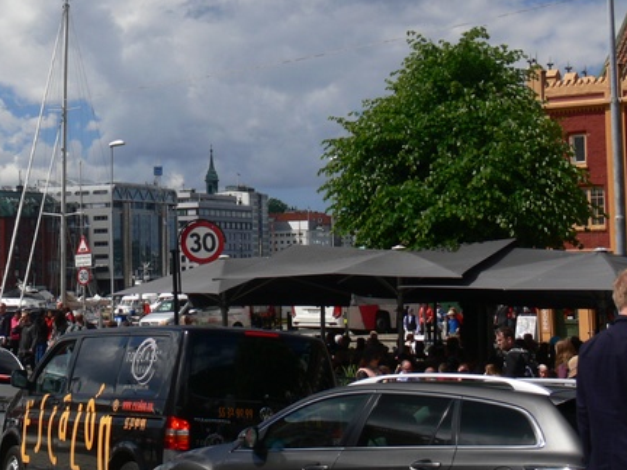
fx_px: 1594
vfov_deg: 16.7
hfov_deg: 21.9
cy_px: 141
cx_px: 109
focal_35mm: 88
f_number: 5.6
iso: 80
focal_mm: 10.2
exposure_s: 1/160
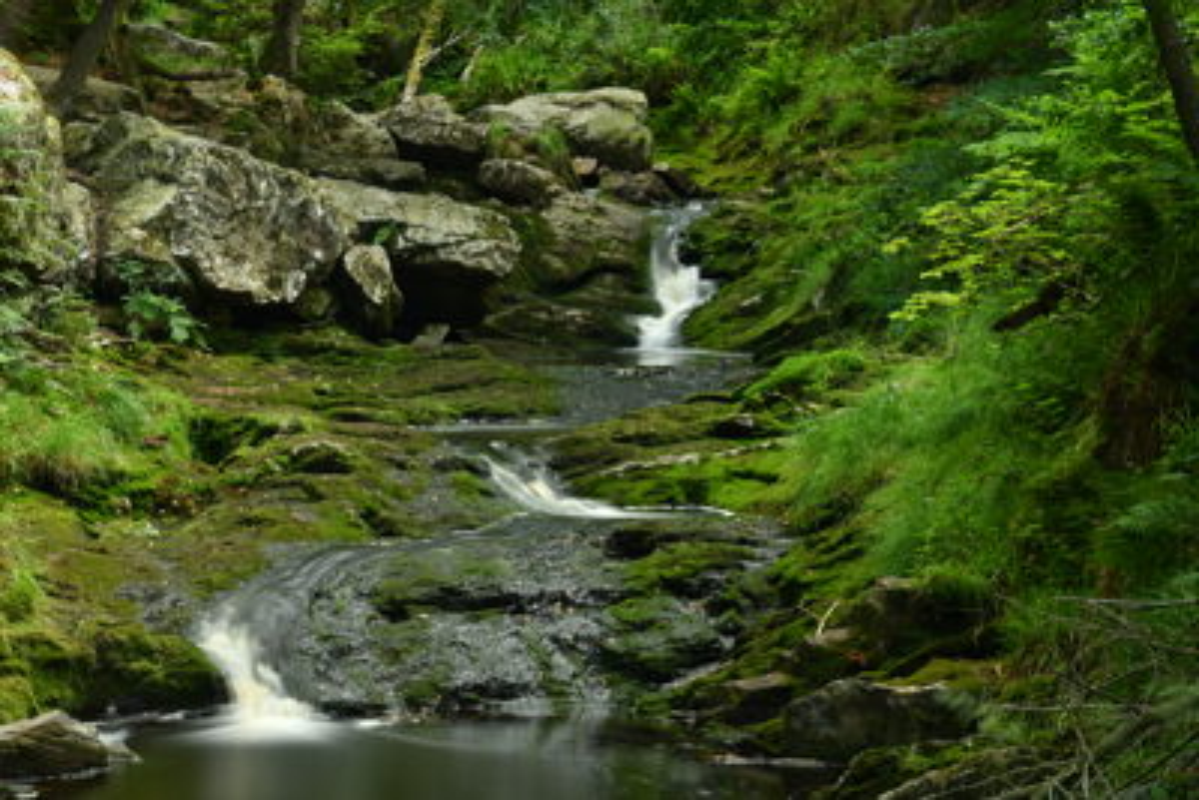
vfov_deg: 11.7
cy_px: 400
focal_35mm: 117
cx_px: 600
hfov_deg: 17.5
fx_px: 3898
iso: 100
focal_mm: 78
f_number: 10
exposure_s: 30
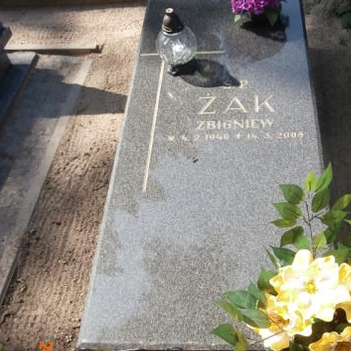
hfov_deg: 52.9
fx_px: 344
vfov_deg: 54.0
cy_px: 176
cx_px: 235
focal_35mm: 30
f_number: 3.2
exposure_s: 1/320
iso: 100
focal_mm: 4.43
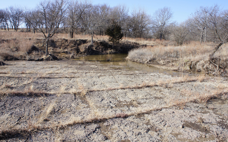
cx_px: 112
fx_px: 174
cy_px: 68
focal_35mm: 28
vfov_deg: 44.5
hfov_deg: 66.5
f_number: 11
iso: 400
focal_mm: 18
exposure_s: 1/250
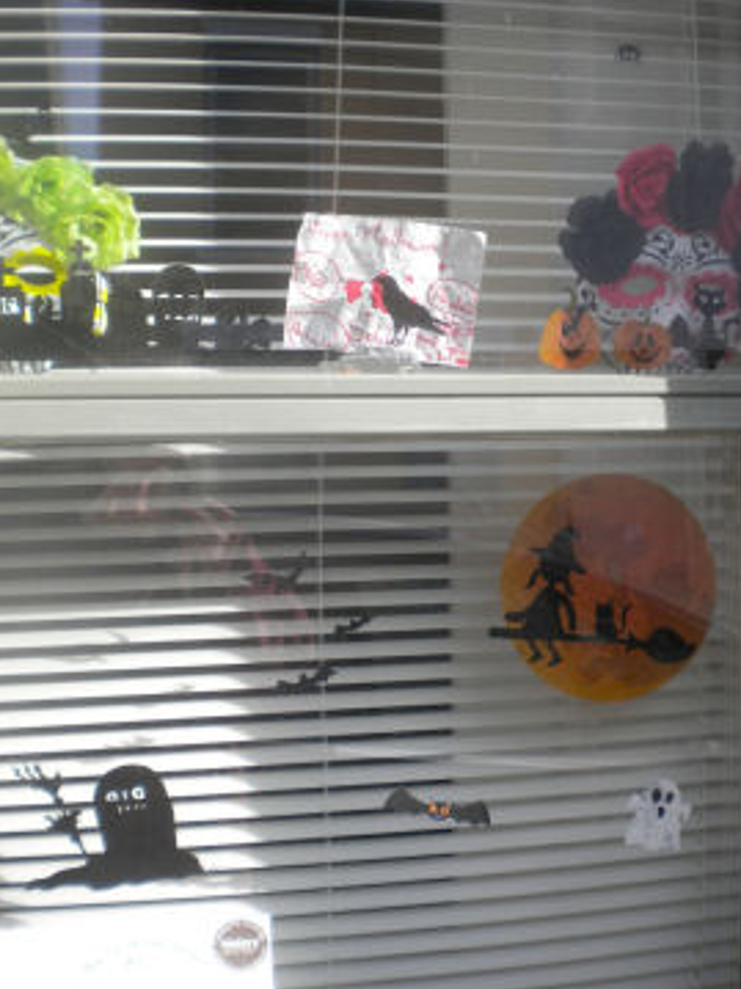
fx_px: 1142
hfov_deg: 35.9
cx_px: 420
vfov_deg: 46.8
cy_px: 471
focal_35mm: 40
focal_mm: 6.3
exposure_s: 1/305
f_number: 4.6
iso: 80
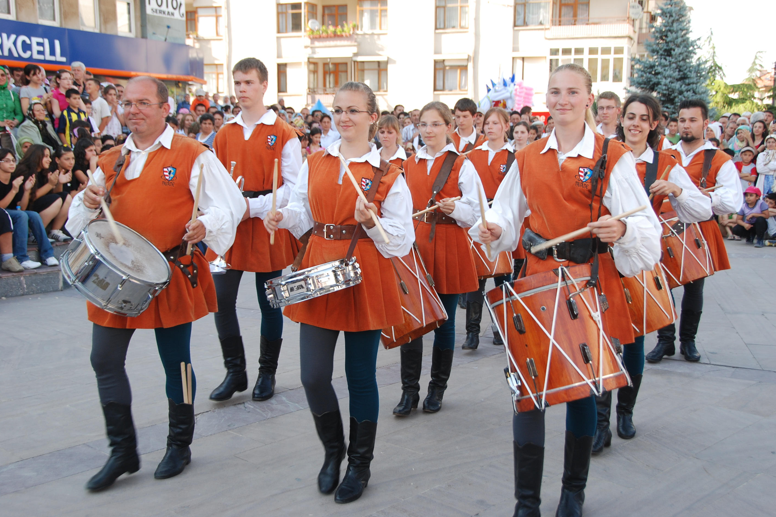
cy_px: 252
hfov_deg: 45.4
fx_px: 927
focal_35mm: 43
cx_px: 395
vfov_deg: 31.2
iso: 160
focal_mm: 28
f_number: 5.6
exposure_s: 1/125
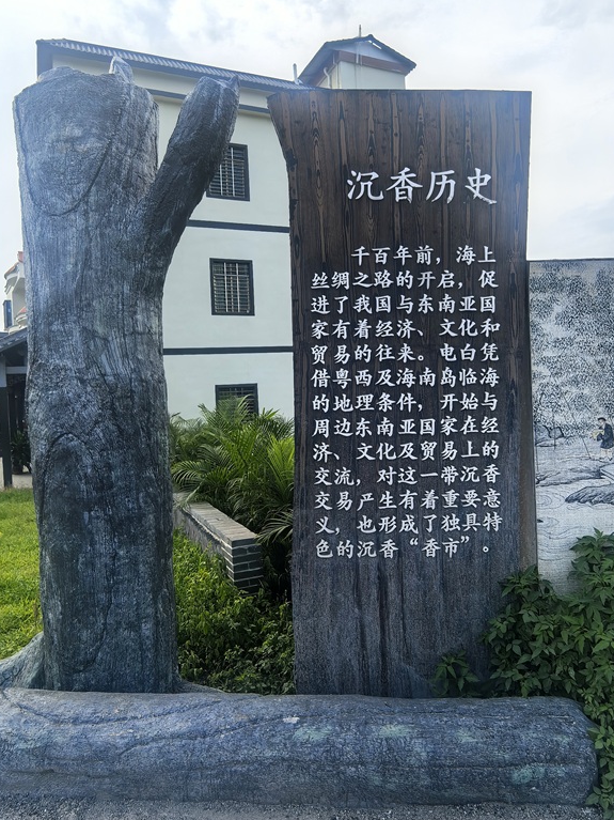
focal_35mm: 24
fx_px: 568
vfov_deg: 71.6
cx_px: 305
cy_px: 393
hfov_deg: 56.8
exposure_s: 1/785
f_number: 2.2
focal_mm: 1.95
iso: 50
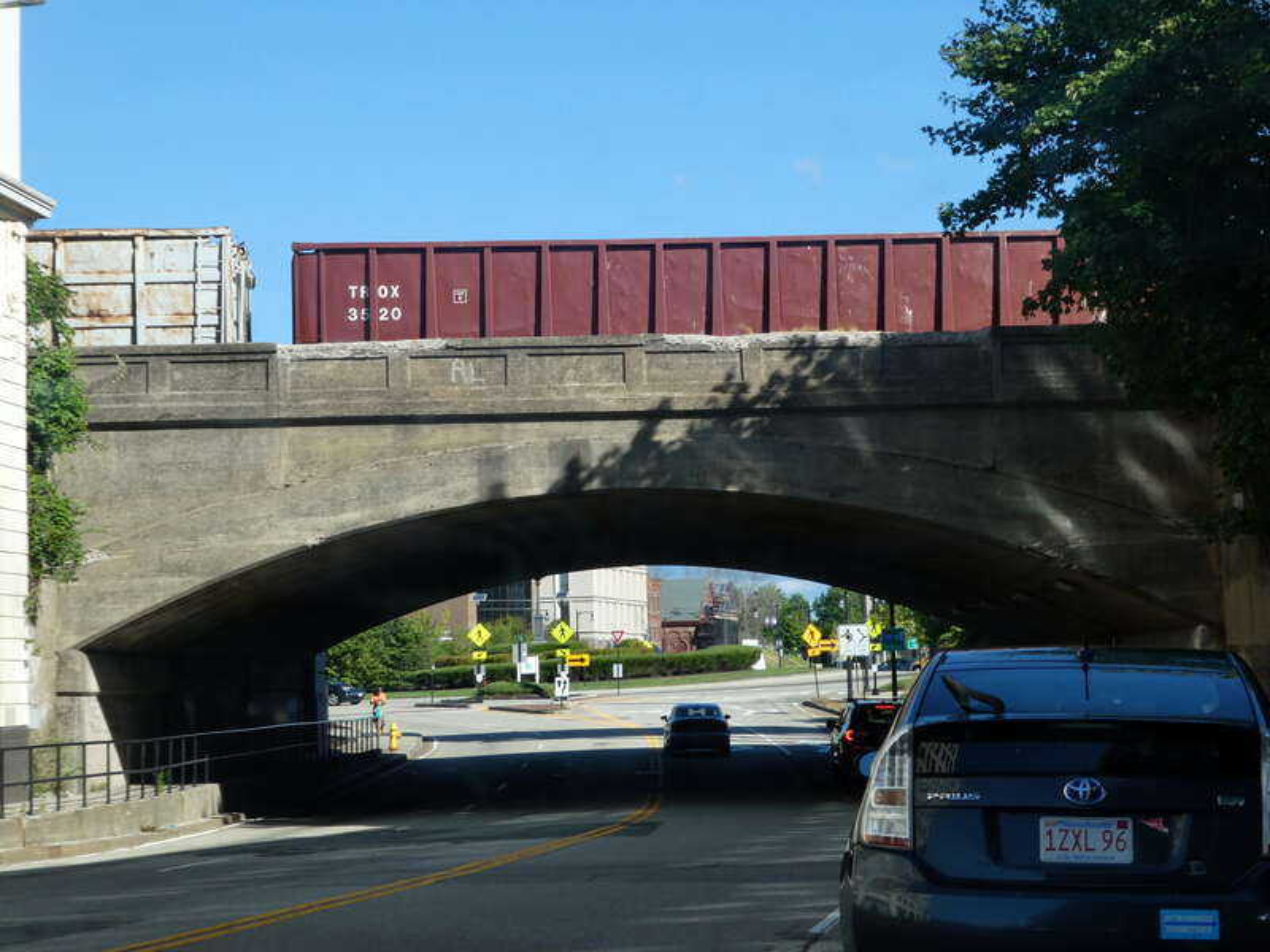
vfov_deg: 19.9
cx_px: 635
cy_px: 476
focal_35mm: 74
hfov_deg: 26.3
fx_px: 2715
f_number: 4.6
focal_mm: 13.2
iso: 80
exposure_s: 1/320
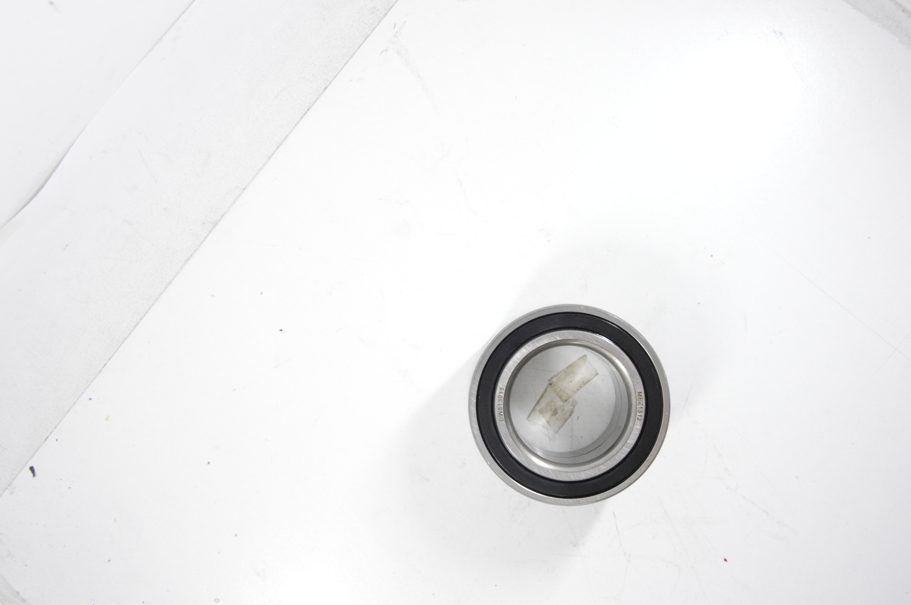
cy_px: 302
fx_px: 910
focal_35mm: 36
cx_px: 456
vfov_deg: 36.8
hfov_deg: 53.2
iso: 3200
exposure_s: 1/100
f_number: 7.1
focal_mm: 24
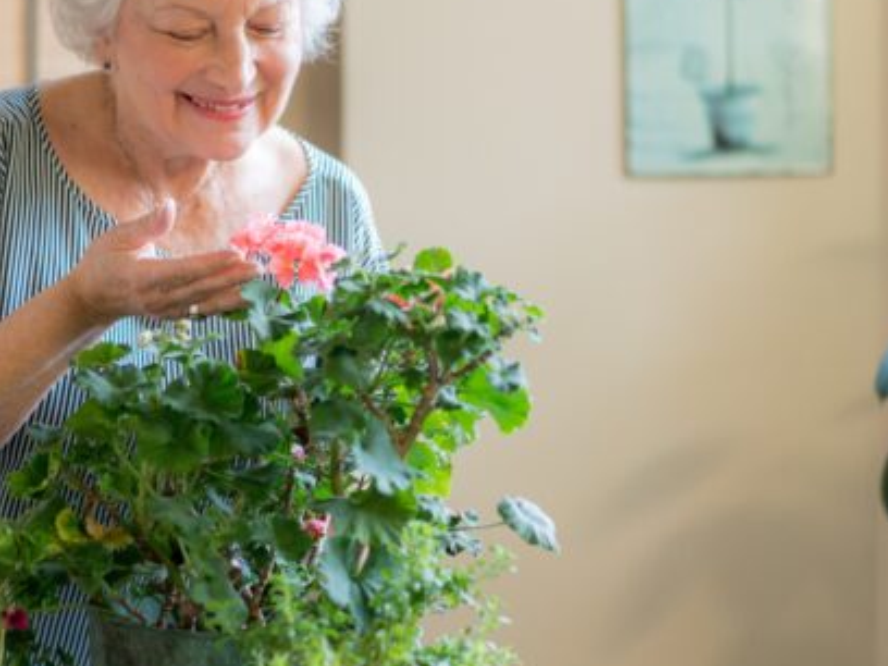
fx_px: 2463
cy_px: 295
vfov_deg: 15.4
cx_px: 281
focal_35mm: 96
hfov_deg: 20.4
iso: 1000
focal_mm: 55
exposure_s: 1/125
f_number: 1.8
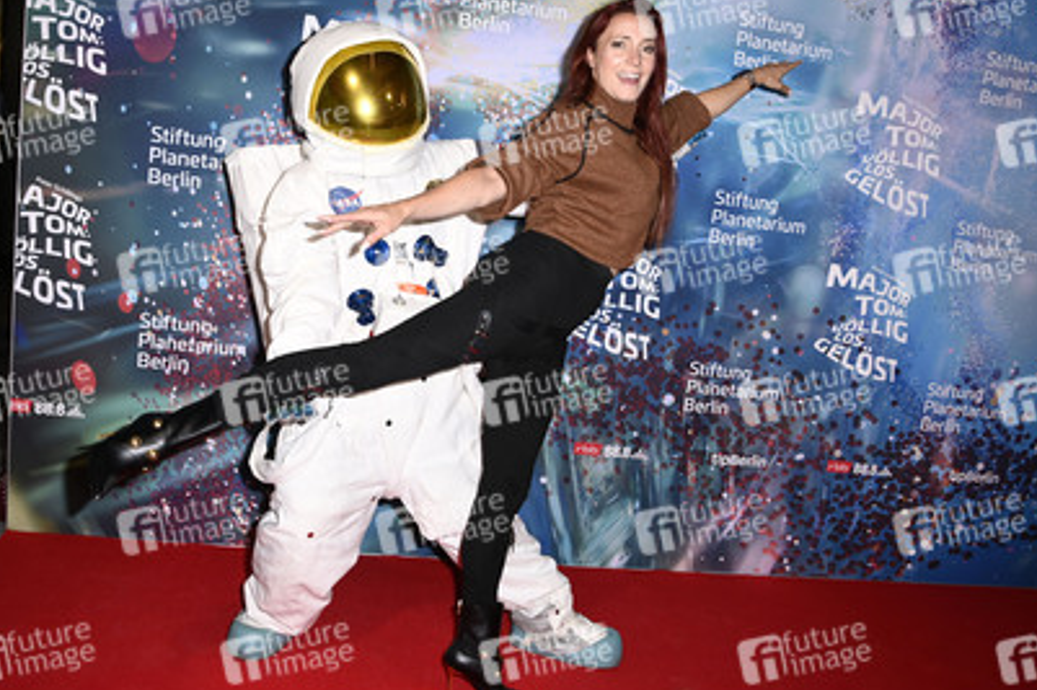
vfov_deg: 36.8
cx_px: 477
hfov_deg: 53.1
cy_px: 331
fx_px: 1037
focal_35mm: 36
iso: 500
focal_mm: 32
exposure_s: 1/160
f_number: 5.6
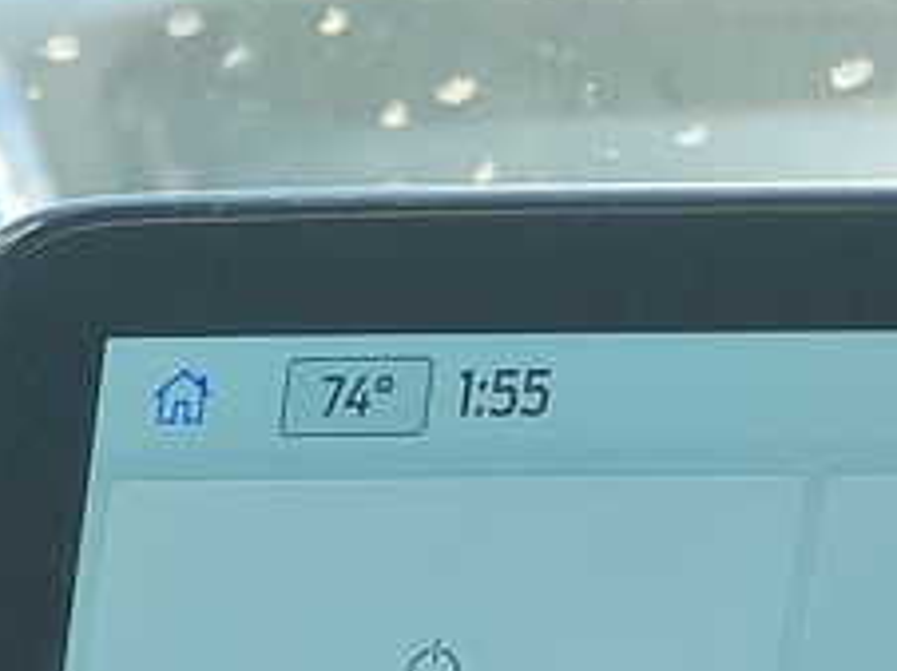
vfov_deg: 7.4
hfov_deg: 8.6
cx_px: -2175
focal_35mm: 170
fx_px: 4401
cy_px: 2164
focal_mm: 6.7
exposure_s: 1/147
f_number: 1.8
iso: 50
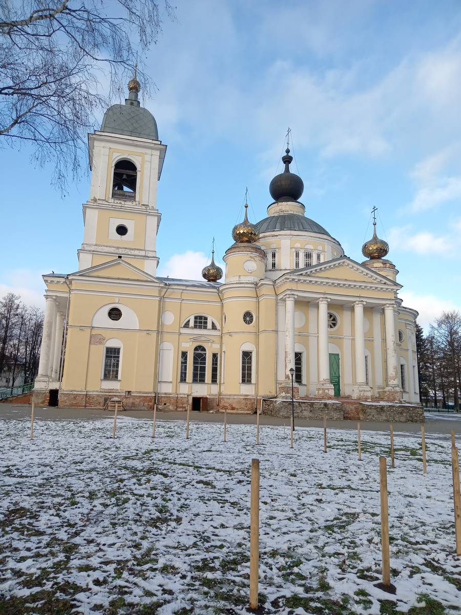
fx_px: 444
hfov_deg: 54.9
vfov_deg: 69.4
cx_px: 230
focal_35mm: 25
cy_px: 308
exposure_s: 1/251
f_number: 1.8
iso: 102
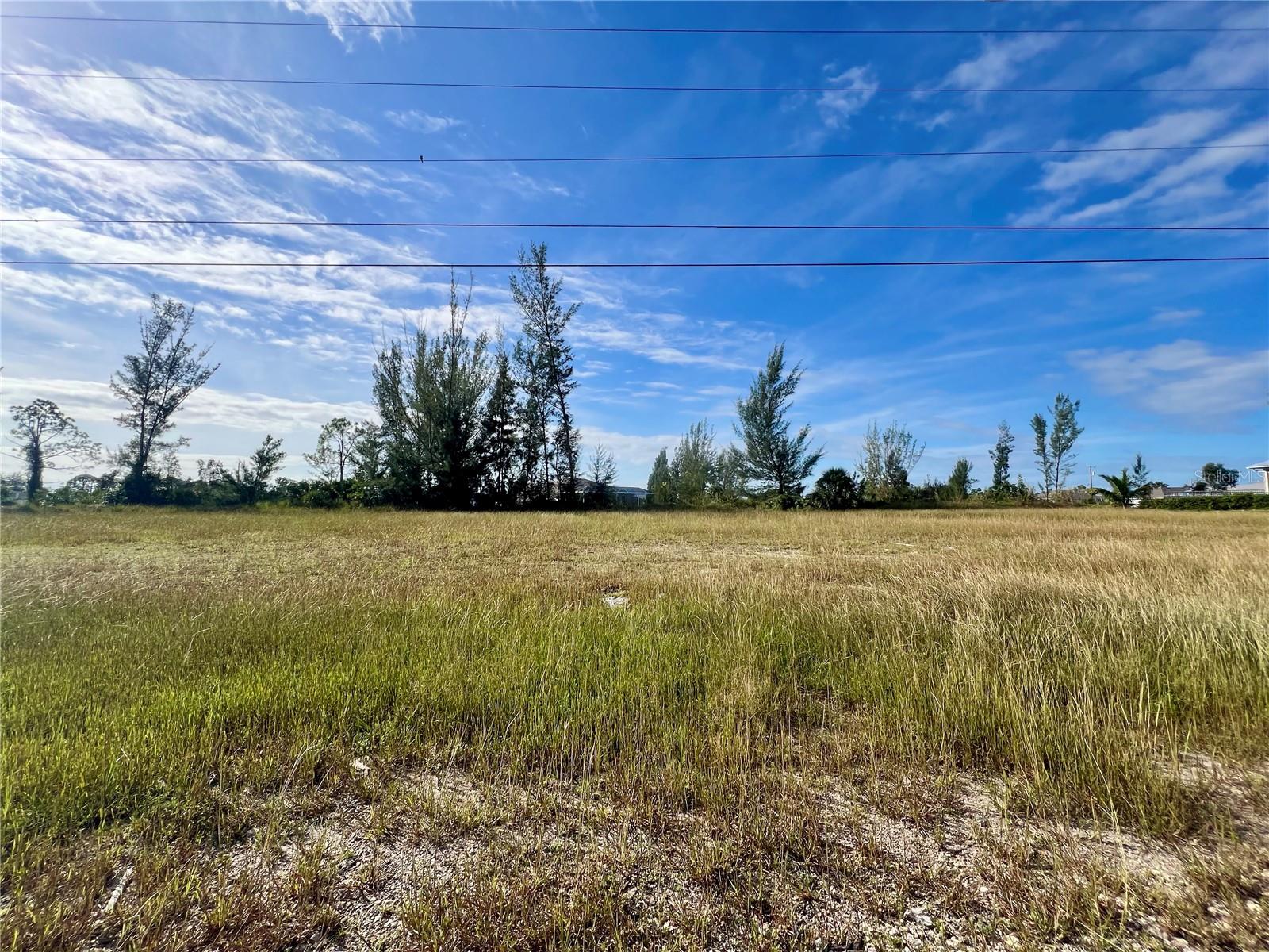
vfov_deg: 89.9
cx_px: 634
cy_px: 476
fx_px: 477
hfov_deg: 106.2
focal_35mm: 13
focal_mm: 1.57
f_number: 1.8
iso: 32
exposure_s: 1/2137
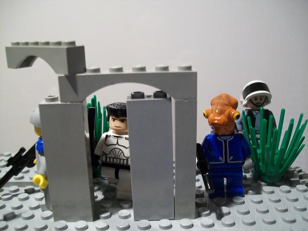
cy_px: 116
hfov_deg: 51.4
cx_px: 154
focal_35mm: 36
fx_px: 320
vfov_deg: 39.6
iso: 160
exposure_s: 1/13
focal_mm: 6
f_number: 2.7
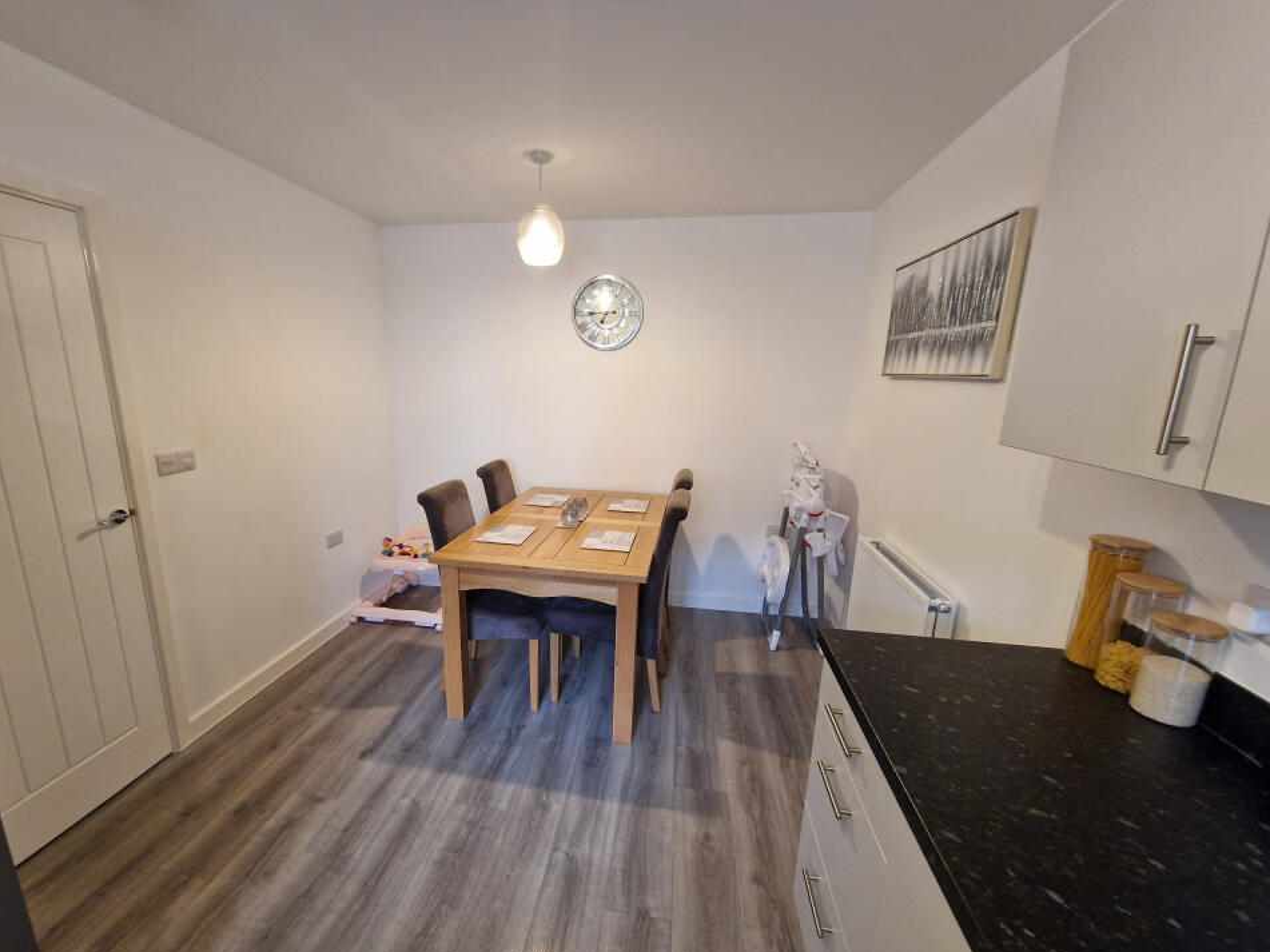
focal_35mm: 14
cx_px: 597
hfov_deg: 101.9
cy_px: 511
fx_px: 514
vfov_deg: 85.5
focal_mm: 2.2
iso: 400
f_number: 2.2
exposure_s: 1/50
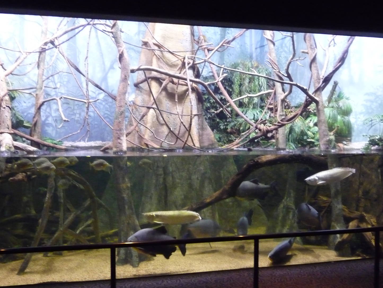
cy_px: 140
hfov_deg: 58.3
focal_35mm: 31
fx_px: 343
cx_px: 191
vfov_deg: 45.4
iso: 800
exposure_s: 1/15
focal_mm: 4.7
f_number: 3.3
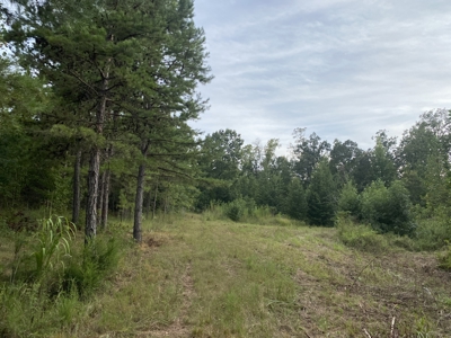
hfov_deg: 67.3
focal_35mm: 26
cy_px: 169
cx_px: 226
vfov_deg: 53.1
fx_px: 339
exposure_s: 1/905
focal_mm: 4.25
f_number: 1.8
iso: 32
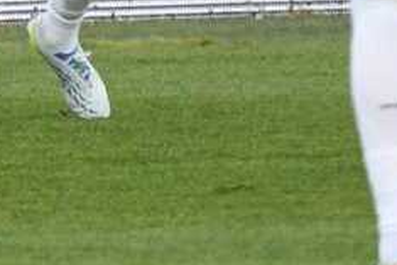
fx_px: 17743
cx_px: -245
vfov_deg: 0.9
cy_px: -209
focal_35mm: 1608
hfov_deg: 1.3
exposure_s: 1/2500
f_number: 4
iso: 1600
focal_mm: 200
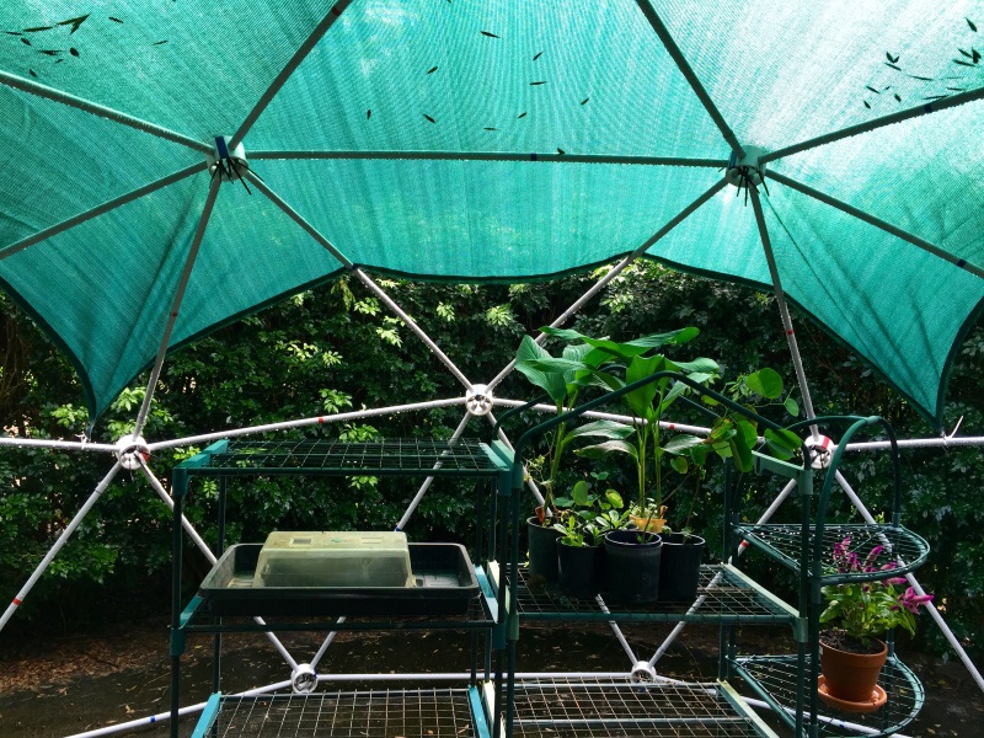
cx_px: 492
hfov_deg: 61.7
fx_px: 824
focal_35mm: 29
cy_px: 369
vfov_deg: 48.2
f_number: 2.2
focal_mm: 4.15
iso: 32
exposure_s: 1/106
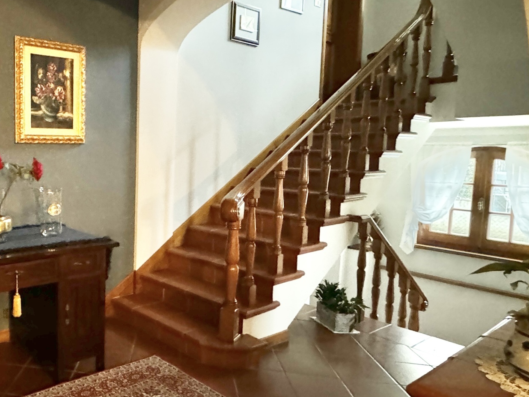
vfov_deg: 48.2
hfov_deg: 55.7
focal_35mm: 29
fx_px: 443
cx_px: 81
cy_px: 186
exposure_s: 1/33
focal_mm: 2.22
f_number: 2.2
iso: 1000
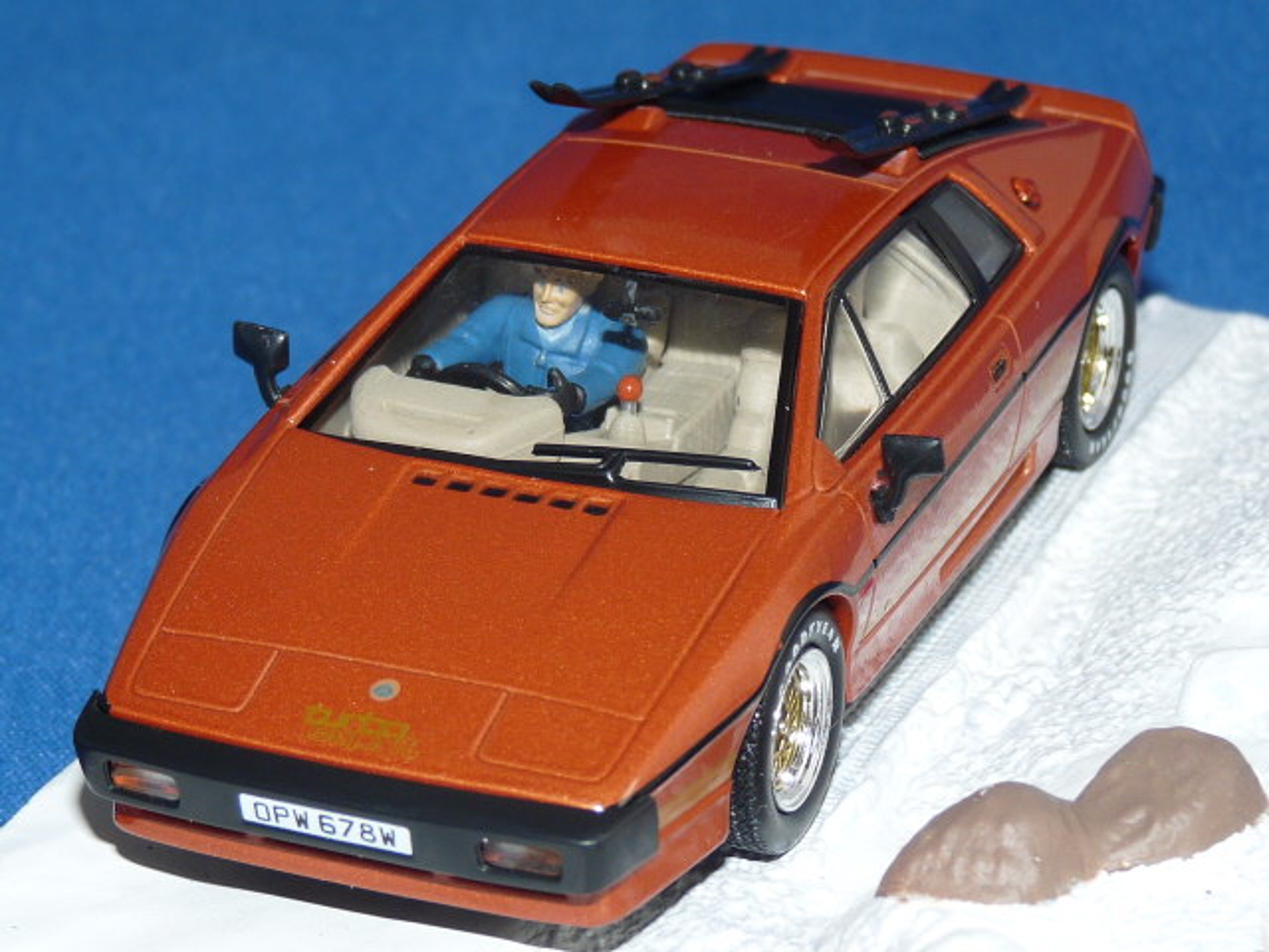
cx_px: 634
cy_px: 476
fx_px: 4912
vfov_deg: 11.1
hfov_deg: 14.7
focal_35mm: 134
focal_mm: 13.3
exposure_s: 1/40
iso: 100
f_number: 3.4
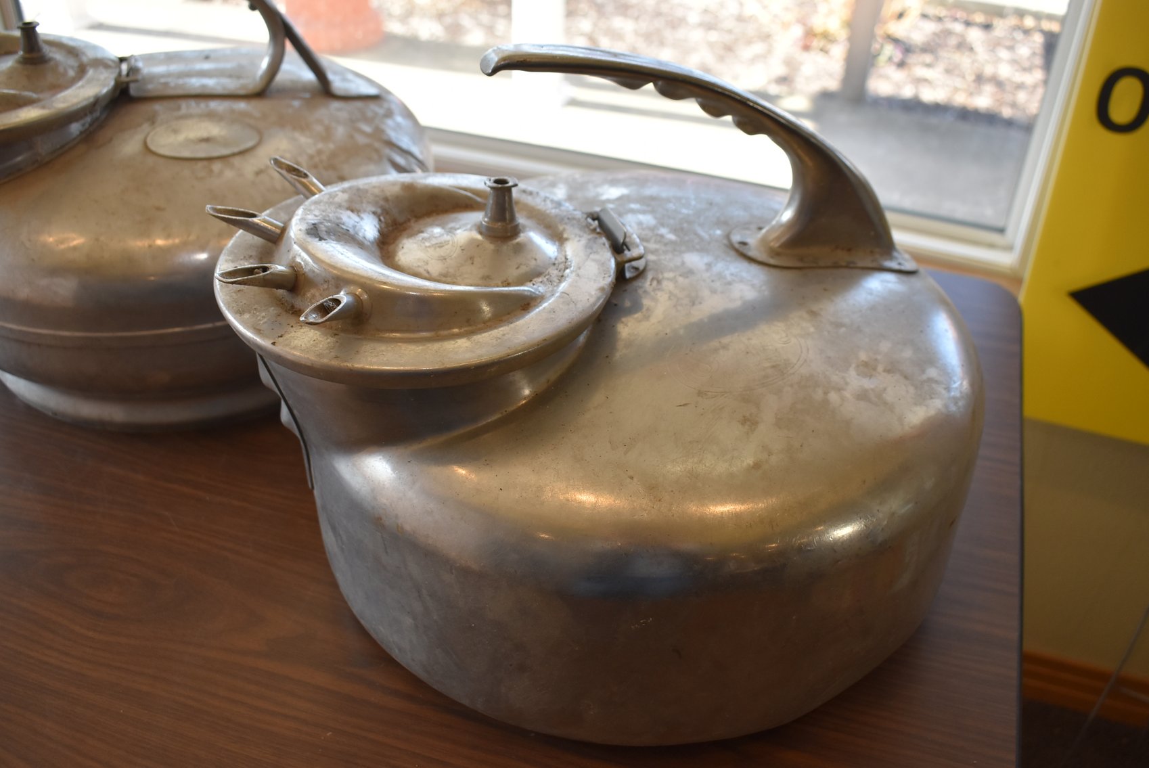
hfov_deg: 55.1
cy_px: 384
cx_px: 574
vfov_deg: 38.4
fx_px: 1102
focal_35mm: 34
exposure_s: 1/200
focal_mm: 23
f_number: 5
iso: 500
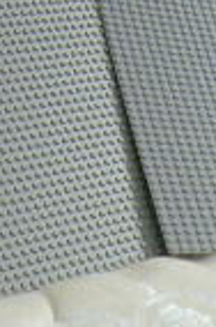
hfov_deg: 7.2
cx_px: 216
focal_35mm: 188
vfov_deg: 10.6
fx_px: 1700
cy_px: 493
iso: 160
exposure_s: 1/15
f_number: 3
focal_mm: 6.6
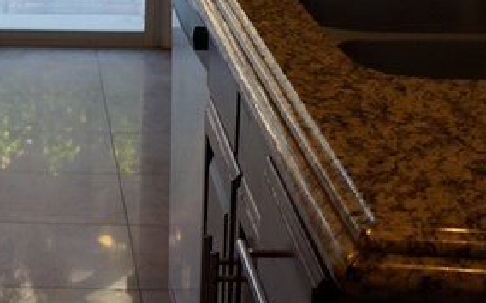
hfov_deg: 16.6
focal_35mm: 117
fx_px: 1548
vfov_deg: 11.0
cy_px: -47
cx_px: -188
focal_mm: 20
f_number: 4
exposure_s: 1/60
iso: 200
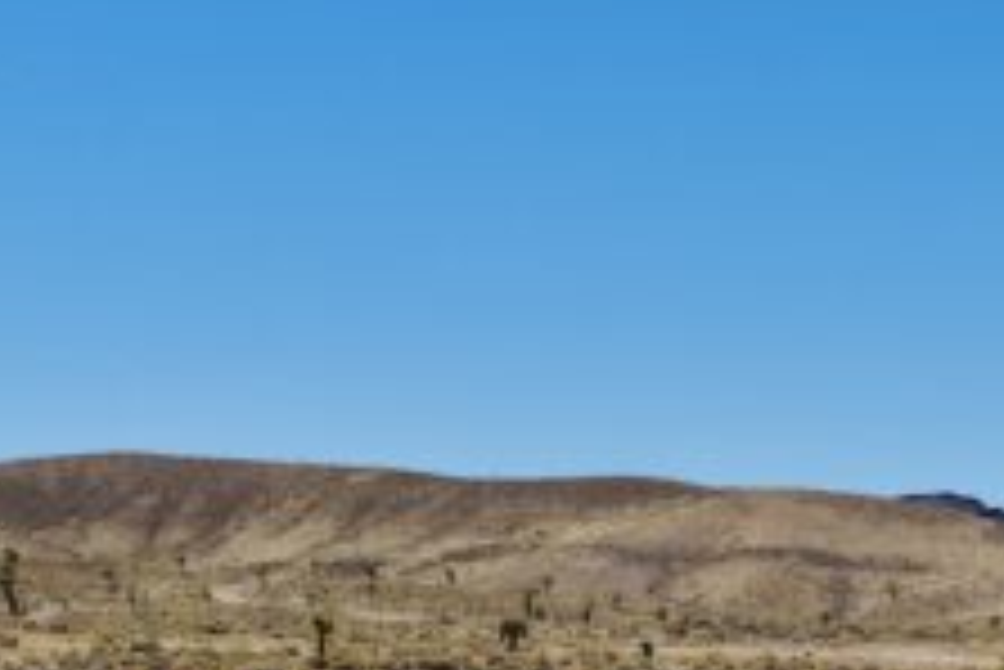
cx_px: 1144
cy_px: 803
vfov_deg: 9.8
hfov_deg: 14.5
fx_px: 3851
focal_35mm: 138
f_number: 2.8
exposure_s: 1/1600
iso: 100
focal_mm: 14.45
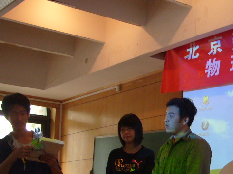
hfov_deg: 24.9
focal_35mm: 75
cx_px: 227
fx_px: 505
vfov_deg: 19.2
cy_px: 164
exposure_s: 1/30
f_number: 2.8
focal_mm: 7.8
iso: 200
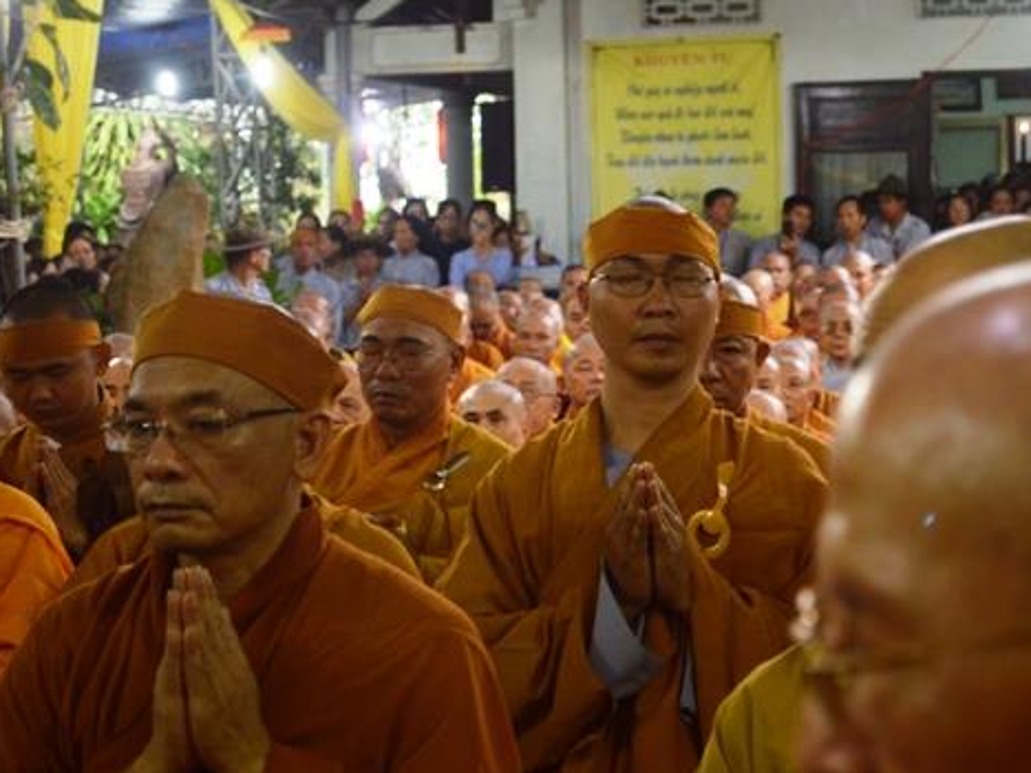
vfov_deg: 17.0
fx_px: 2591
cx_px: 627
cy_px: 311
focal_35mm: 87
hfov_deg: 22.5
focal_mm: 44
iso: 800
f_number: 5.3
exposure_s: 1/60
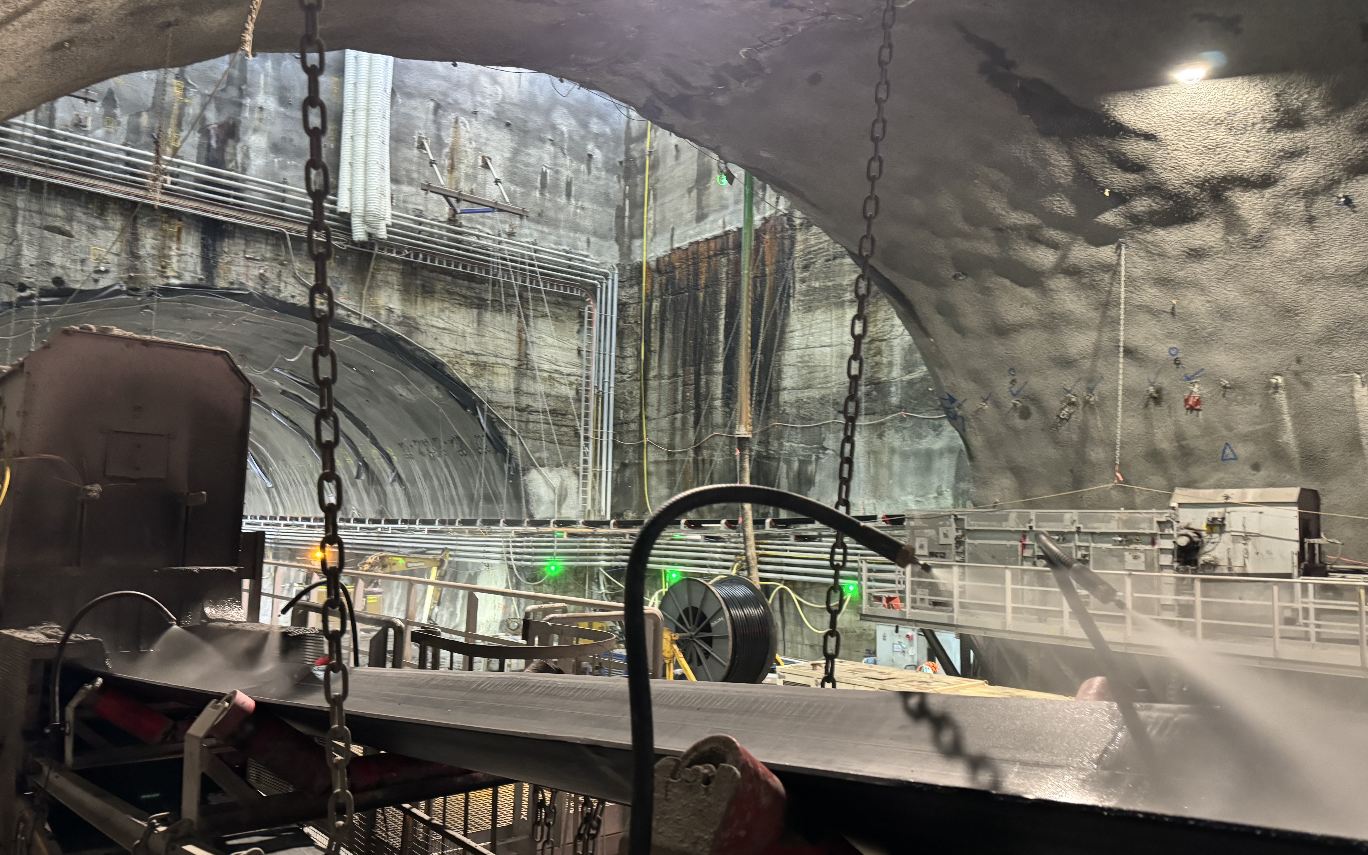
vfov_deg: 47.6
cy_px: 442
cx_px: 677
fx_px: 969
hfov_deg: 70.4
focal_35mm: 26
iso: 800
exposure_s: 1/33
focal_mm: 6.76
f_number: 1.78
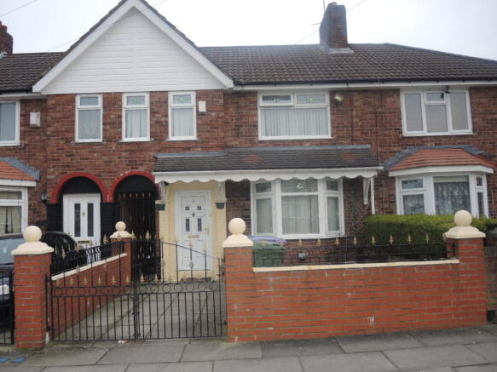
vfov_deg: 46.8
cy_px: 186
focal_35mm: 30
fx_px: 431
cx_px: 248
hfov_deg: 60.0
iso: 200
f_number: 2
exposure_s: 1/2000
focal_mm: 6.5
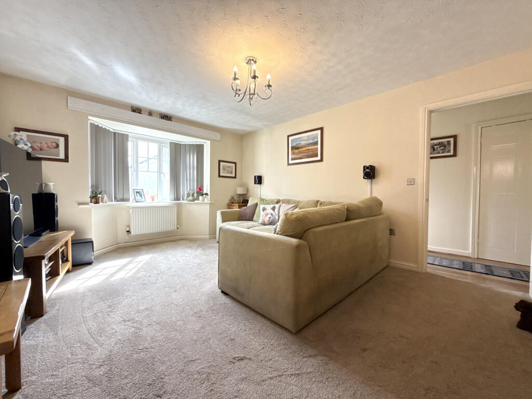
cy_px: 200
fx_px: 215
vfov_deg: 85.7
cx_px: 266
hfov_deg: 102.1
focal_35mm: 14
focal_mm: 2.22
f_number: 2.2
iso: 100
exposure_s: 1/100
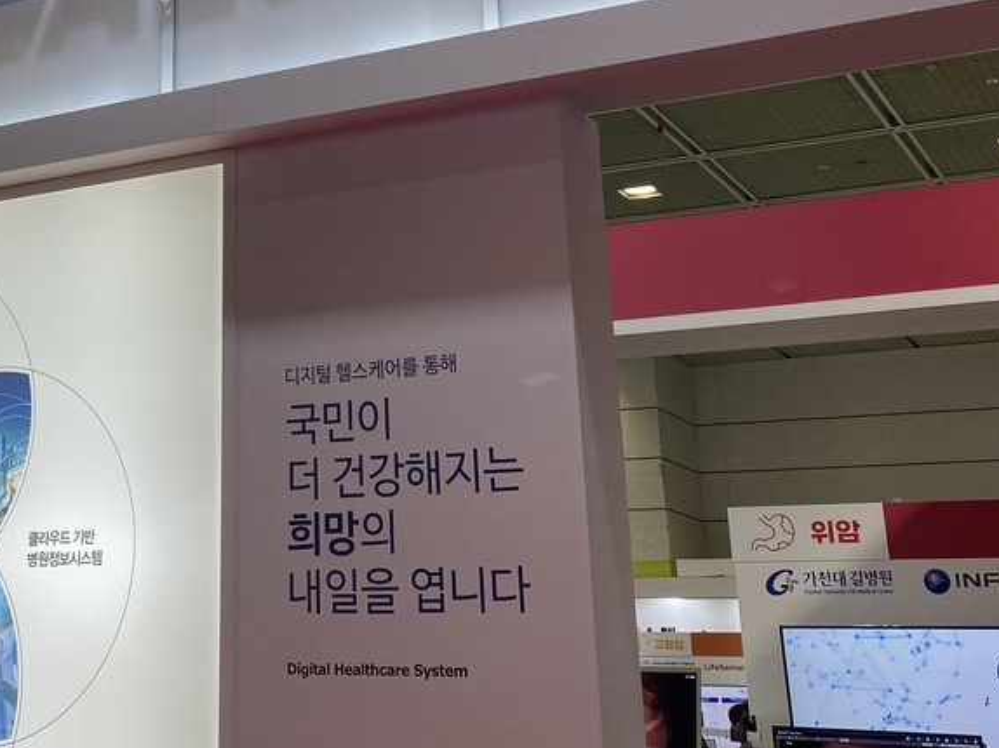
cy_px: 52
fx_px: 1673
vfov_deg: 24.4
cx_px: 129
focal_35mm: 58
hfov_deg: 31.9
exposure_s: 1/147
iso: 32
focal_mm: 4.25
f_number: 1.8
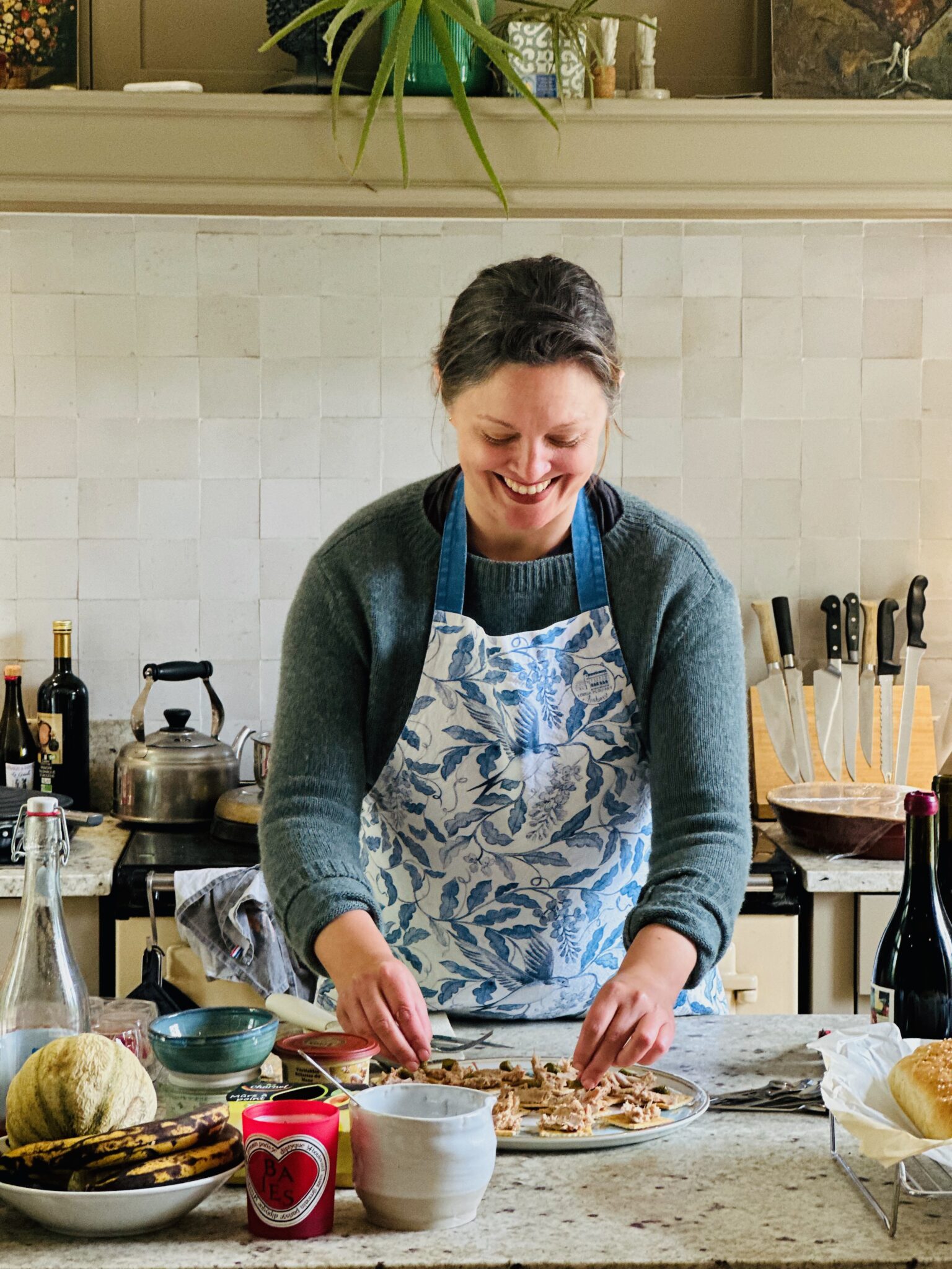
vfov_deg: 25.3
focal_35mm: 77
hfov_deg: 19.1
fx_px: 2824
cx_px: 476
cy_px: 634
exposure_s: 1/50
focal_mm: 9
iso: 250
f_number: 2.8
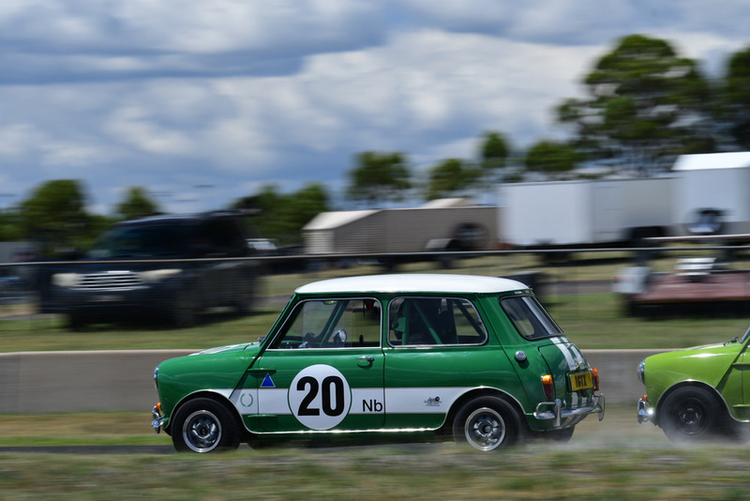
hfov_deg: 9.8
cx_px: 375
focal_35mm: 210
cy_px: 250
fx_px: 4376
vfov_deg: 6.5
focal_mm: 140
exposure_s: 1/200
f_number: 14
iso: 160
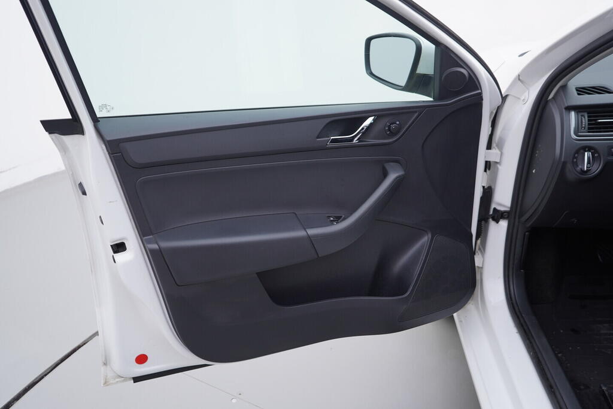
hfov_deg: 53.1
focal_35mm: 36
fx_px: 613
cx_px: 306
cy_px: 204
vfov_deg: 36.9
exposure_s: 1/60
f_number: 3.5
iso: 125
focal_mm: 24
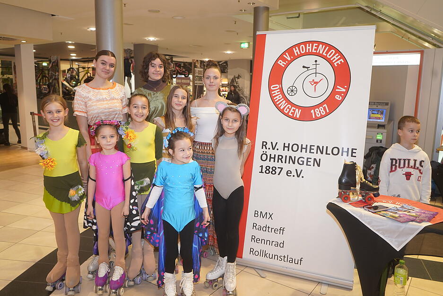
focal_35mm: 28
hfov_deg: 65.5
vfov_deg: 46.4
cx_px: 222
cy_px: 148
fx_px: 345
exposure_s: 1/160
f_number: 4
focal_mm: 28
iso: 1600
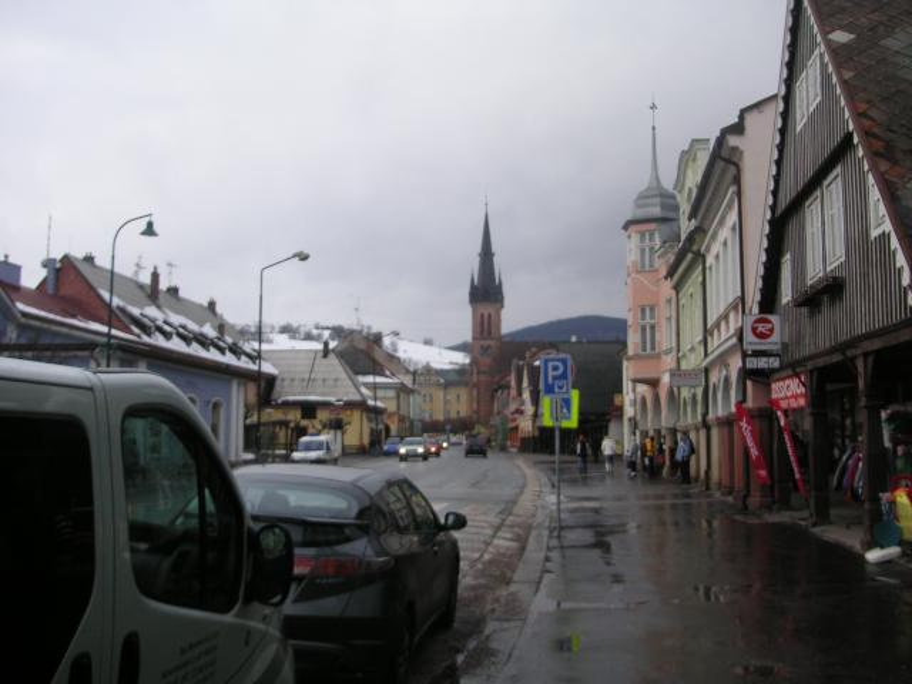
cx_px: 456
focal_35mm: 37
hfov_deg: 50.1
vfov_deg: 38.7
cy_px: 342
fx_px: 975
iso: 50
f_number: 2.8
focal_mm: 6.1
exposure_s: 1/750
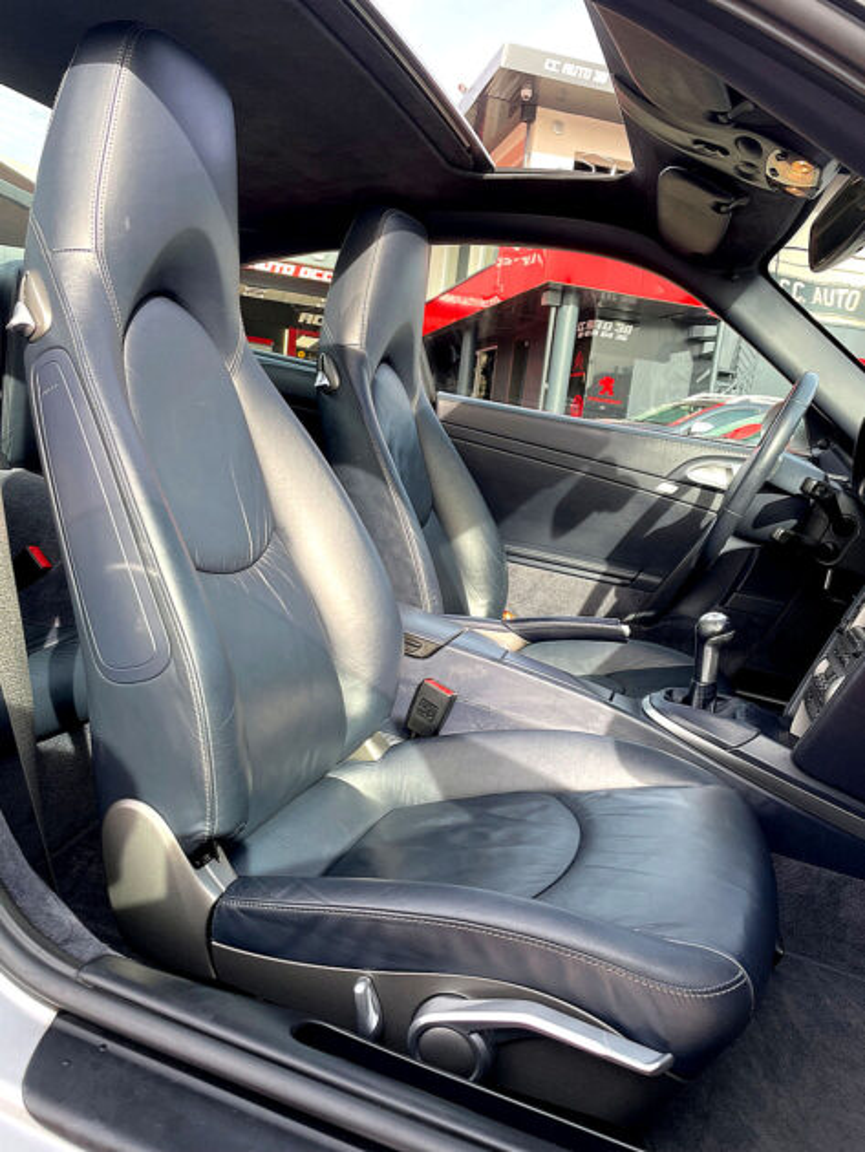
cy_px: 576
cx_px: 432
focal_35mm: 26
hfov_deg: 53.1
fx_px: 866
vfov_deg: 67.3
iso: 32
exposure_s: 1/360
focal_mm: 4.2
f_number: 1.6
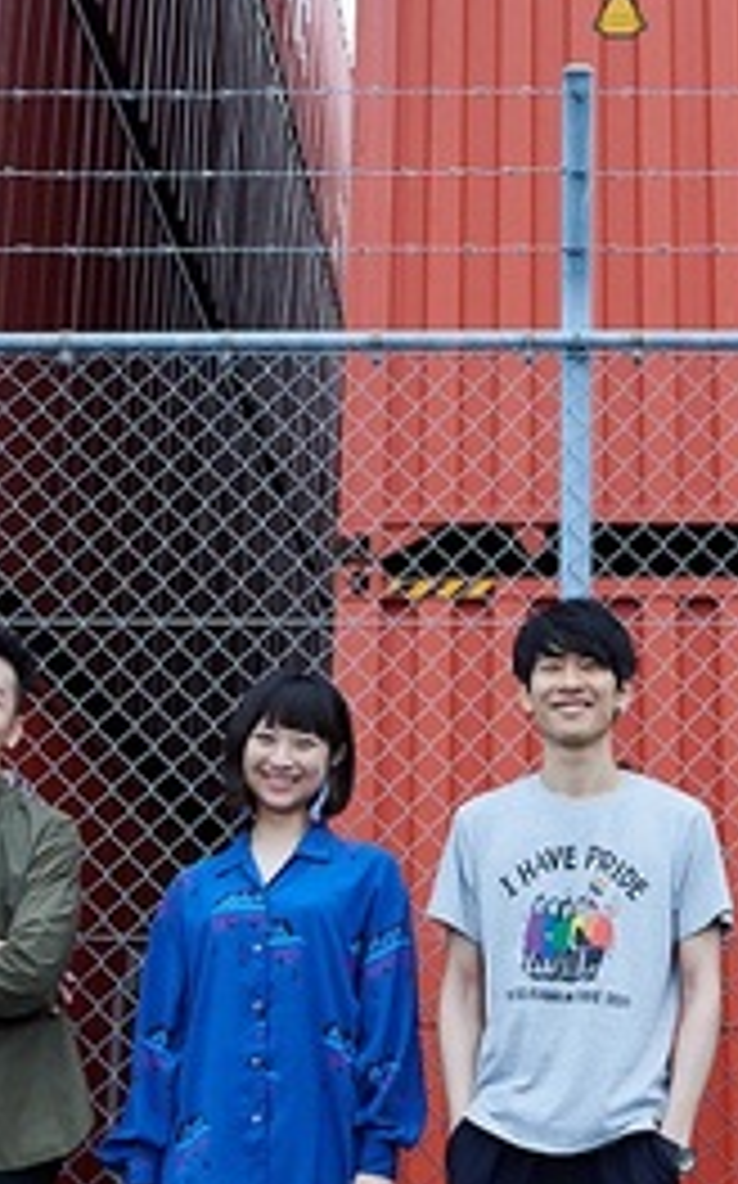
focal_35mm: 66
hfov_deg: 19.6
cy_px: 556
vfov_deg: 31.1
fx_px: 2127
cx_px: 540
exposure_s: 1/100
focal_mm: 24
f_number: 8
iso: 1250
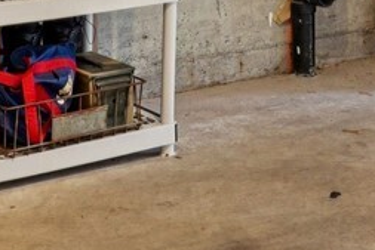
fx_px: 1188
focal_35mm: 114
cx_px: 319
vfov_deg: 11.1
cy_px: -224
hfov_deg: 17.7
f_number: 8
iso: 400
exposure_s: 1/8
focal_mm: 17
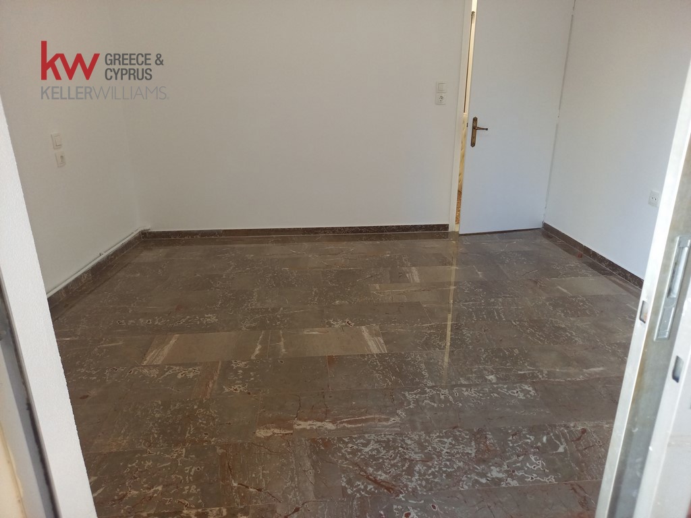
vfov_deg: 54.9
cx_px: 346
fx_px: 499
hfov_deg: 69.4
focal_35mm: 25
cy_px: 259
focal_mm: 4.65
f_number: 1.8
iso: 200
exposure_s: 1/50
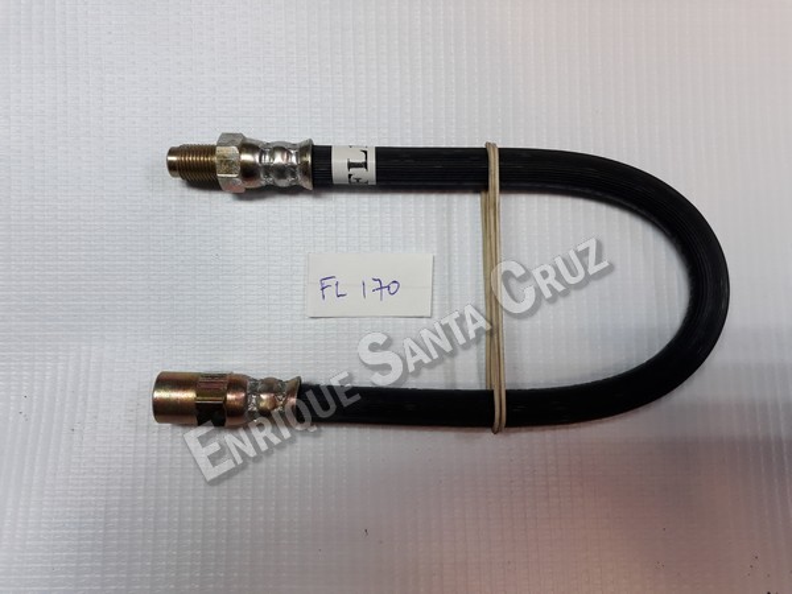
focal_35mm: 27
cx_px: 396
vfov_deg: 51.4
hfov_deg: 65.3
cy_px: 297
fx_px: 618
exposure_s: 1/33
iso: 64
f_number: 1.9
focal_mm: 3.6
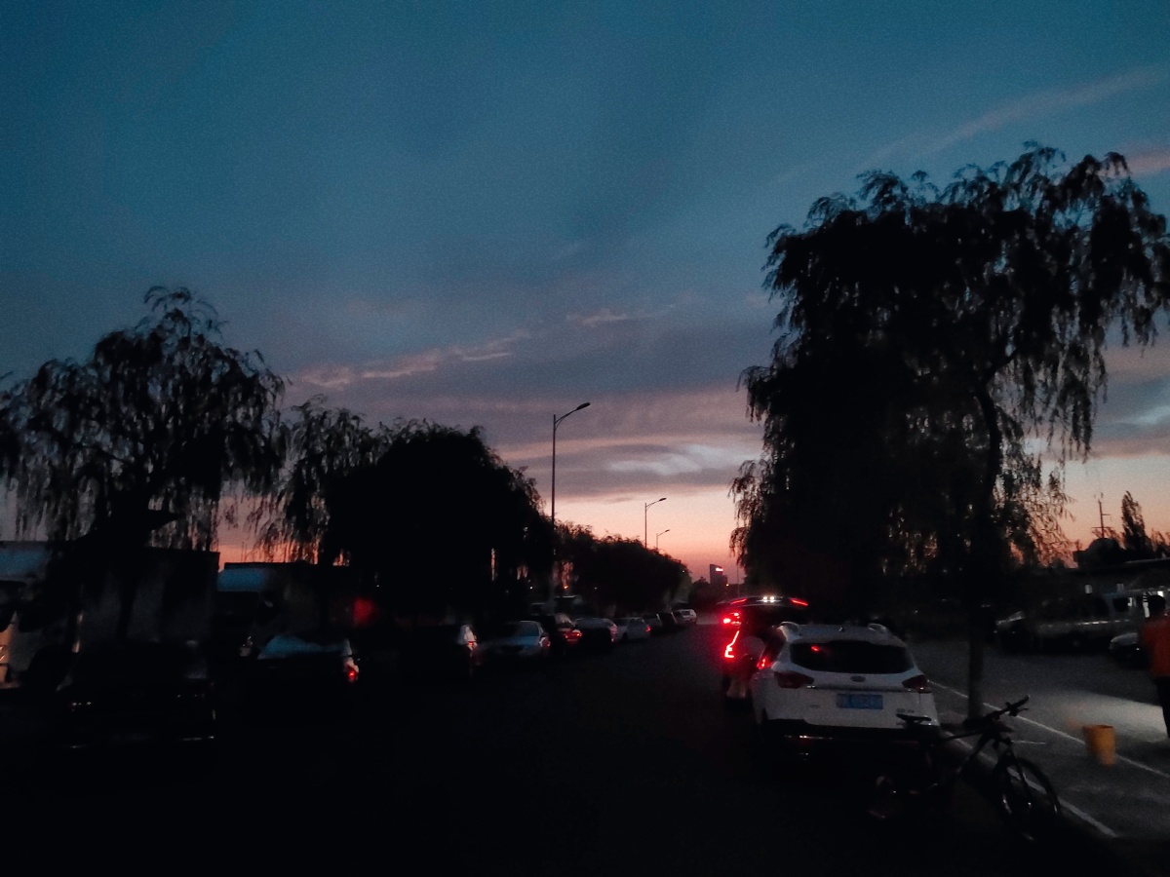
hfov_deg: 69.4
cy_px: 438
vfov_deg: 54.9
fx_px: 845
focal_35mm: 25
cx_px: 585
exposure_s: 1/59.2
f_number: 1.8
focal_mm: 4.71
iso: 400
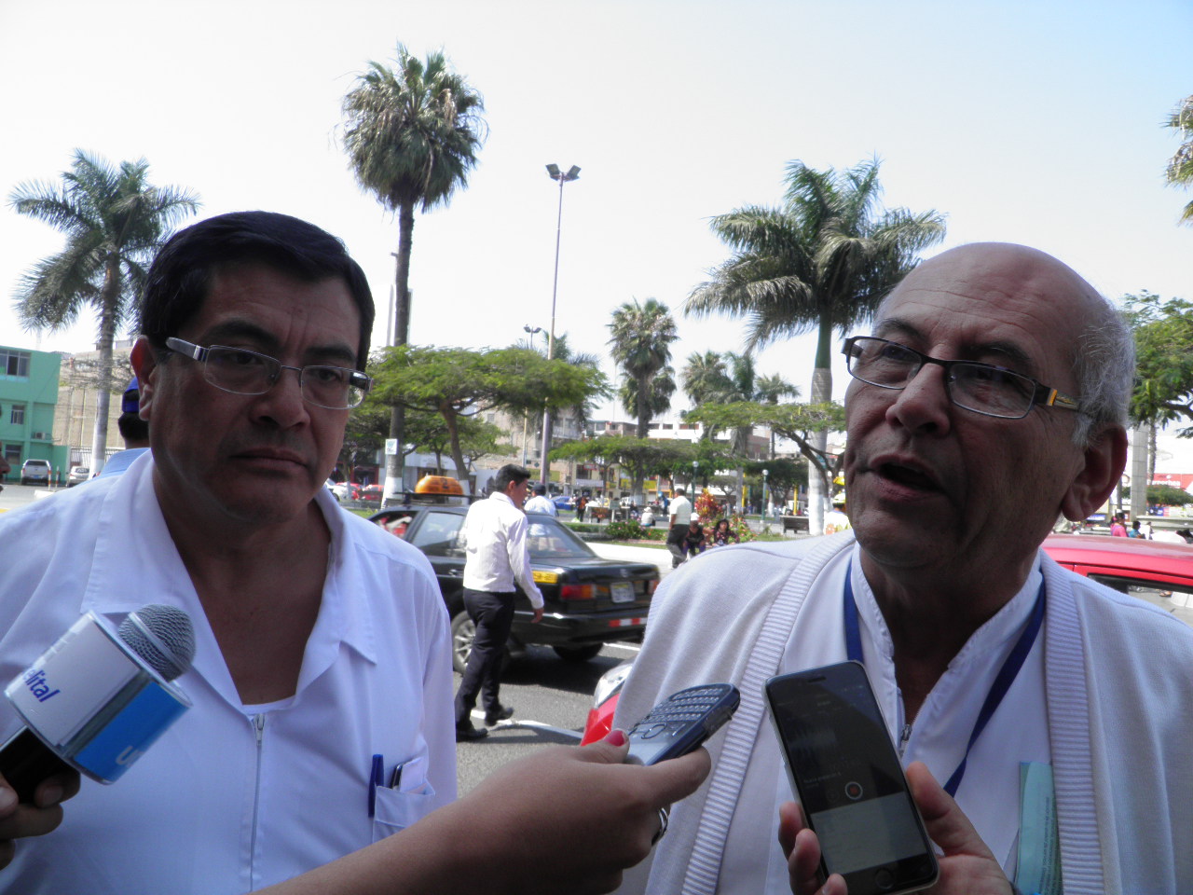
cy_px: 448
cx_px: 596
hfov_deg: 63.4
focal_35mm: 28
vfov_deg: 49.7
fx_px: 965
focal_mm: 4.9
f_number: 5.7
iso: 50
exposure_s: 1/125
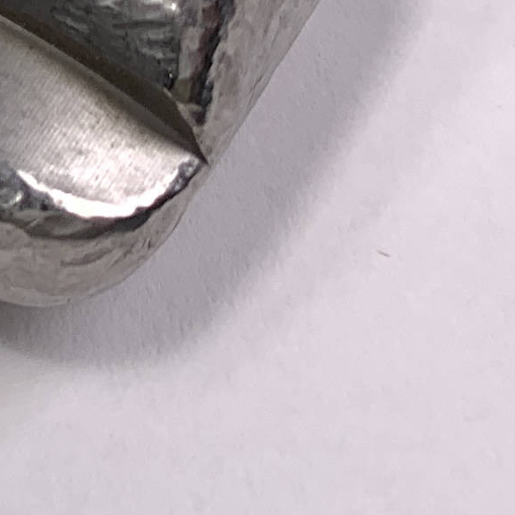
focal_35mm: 159
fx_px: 2676
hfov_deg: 10.0
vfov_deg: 10.3
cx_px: -577
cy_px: -453
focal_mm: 4.25
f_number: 1.8
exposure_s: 1/207
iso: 25
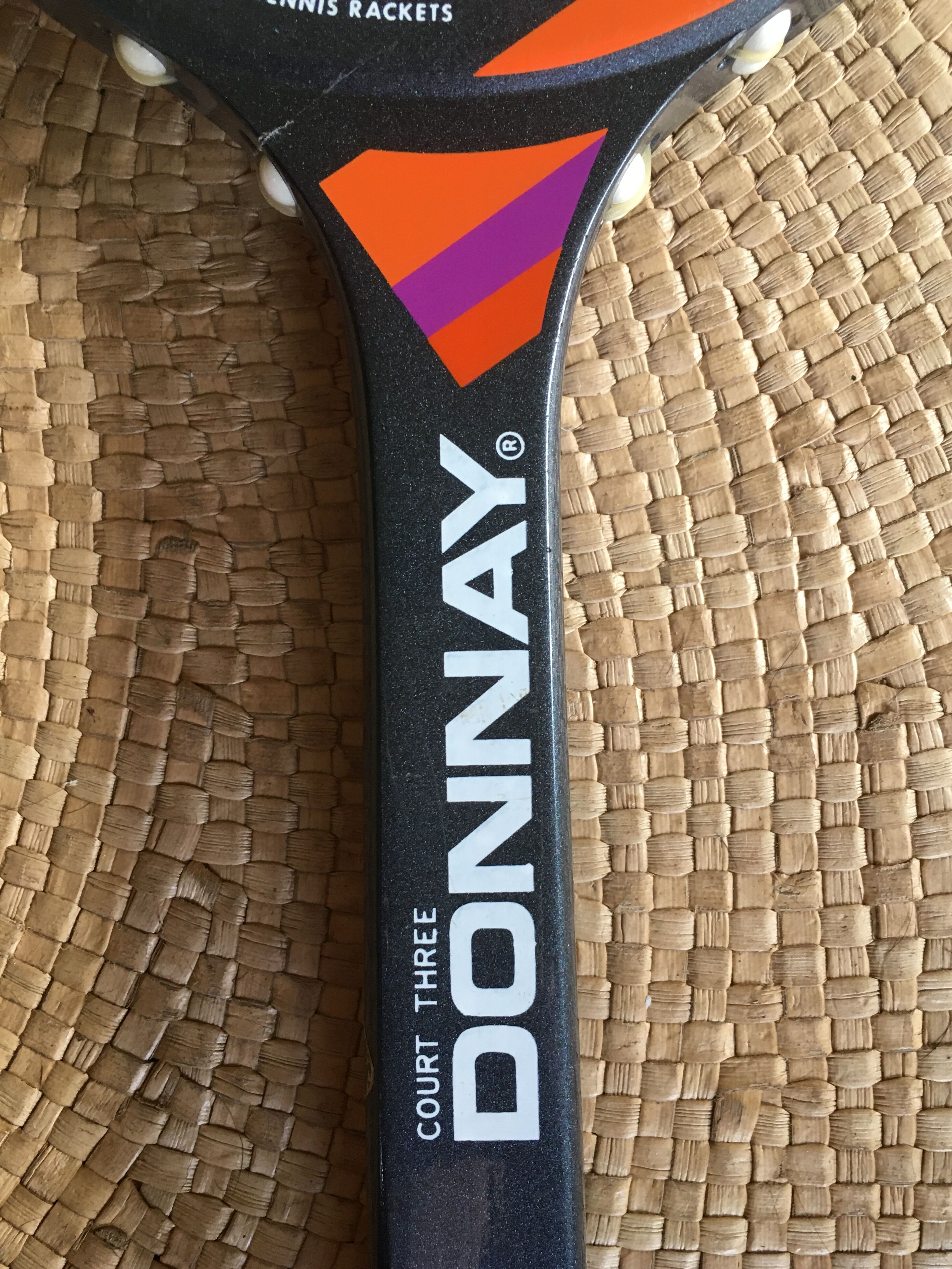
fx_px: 1100
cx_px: 490
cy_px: 638
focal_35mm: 30
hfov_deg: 46.8
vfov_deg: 60.0
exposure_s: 1/33
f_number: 2.2
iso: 125
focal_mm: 4.15
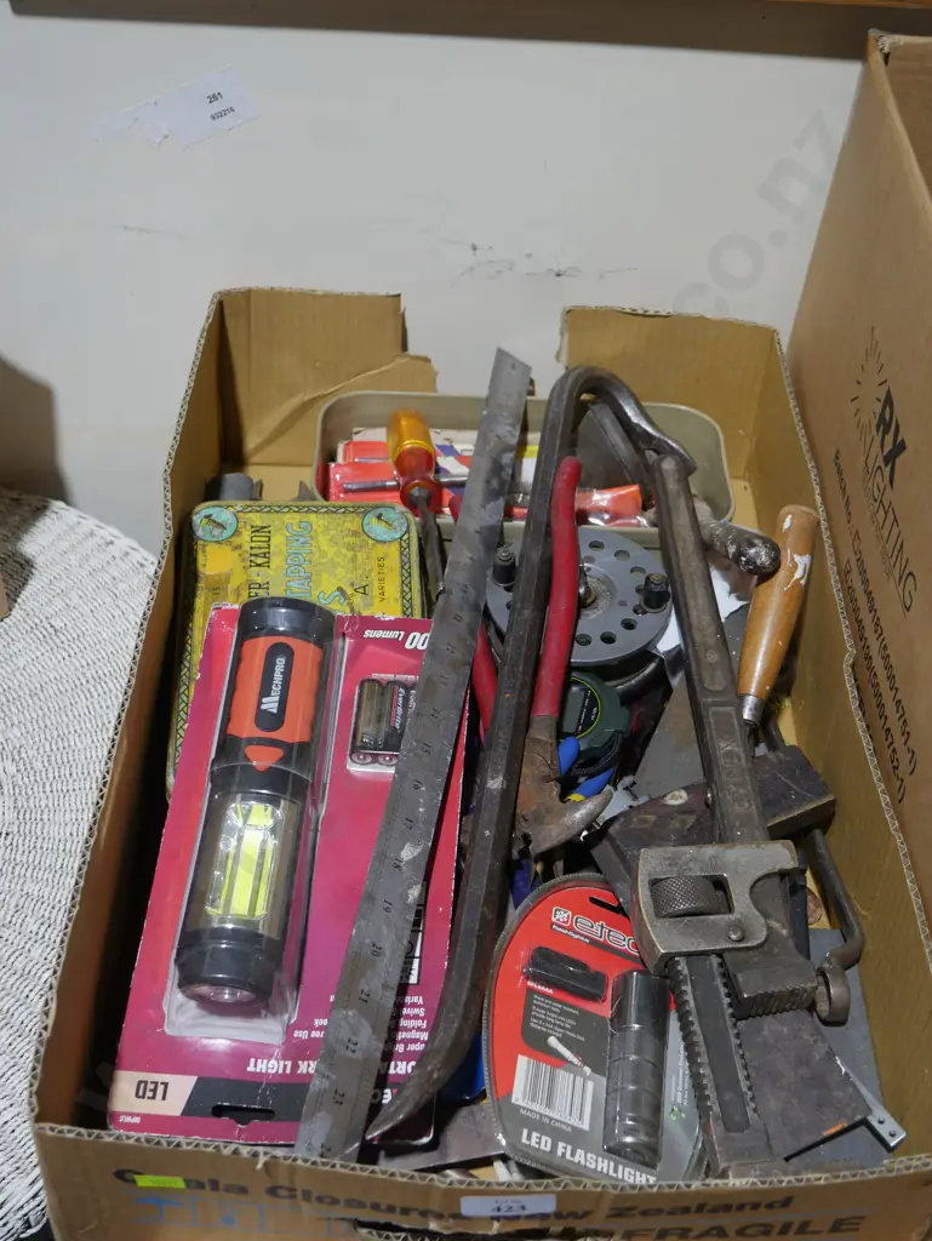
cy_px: 620
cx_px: 466
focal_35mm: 42
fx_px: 1506
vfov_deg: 44.8
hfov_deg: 34.4
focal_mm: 21
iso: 320
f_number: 4.6
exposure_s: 1/60
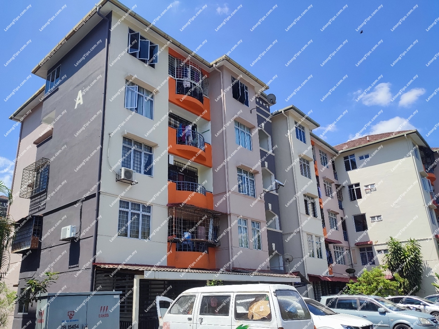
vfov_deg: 54.9
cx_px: 220
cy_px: 164
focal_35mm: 25
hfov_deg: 69.4
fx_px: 317
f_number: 1.9
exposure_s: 1/690
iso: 50
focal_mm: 6.04
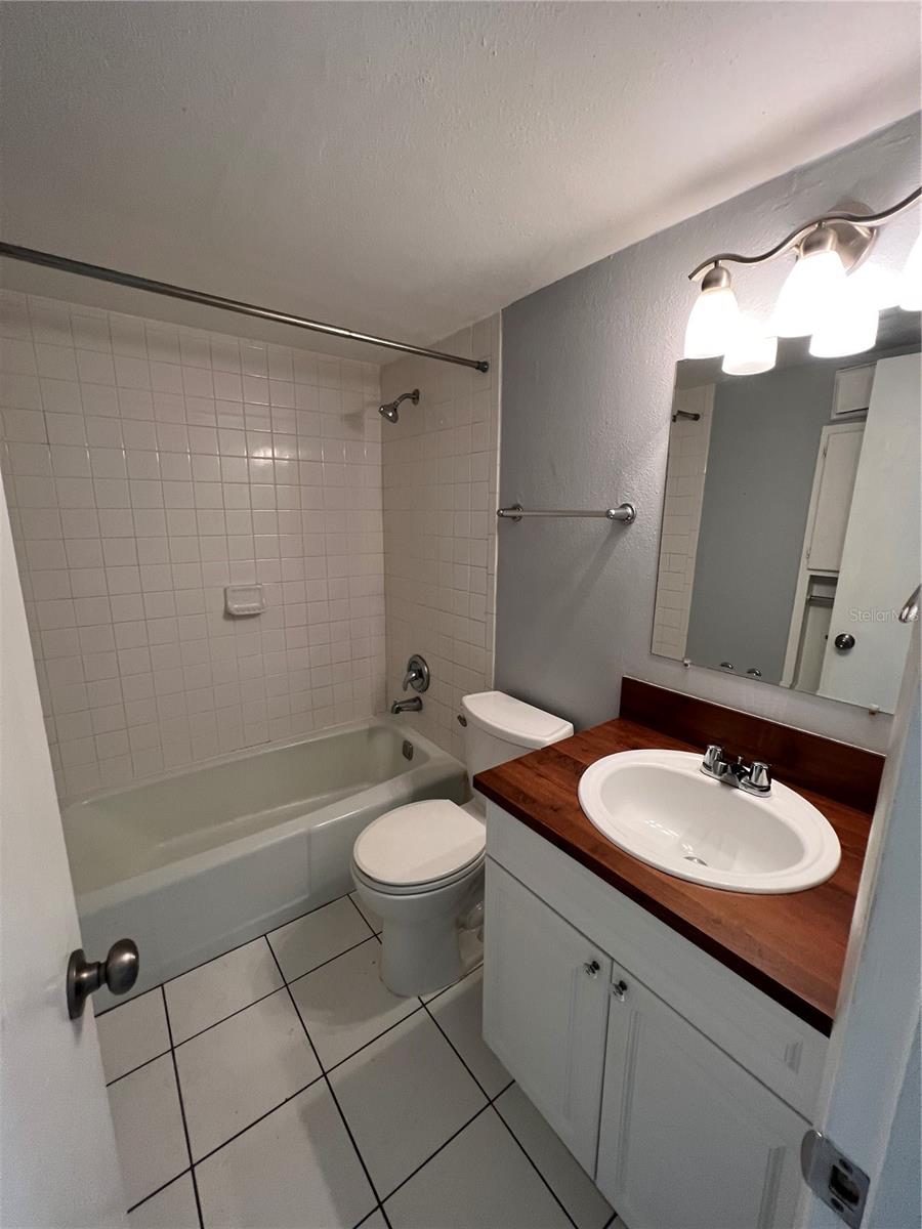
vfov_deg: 106.2
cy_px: 614
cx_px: 461
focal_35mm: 13
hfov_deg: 89.9
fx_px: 462
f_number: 1.8
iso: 160
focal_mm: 1.57
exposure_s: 1/60
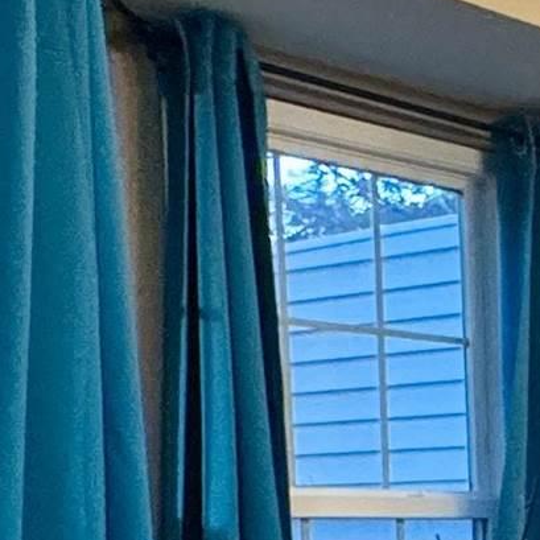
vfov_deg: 17.9
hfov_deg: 14.6
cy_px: 623
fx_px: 1641
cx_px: 1151
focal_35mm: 93
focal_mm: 2.22
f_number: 2.2
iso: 500
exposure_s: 1/60
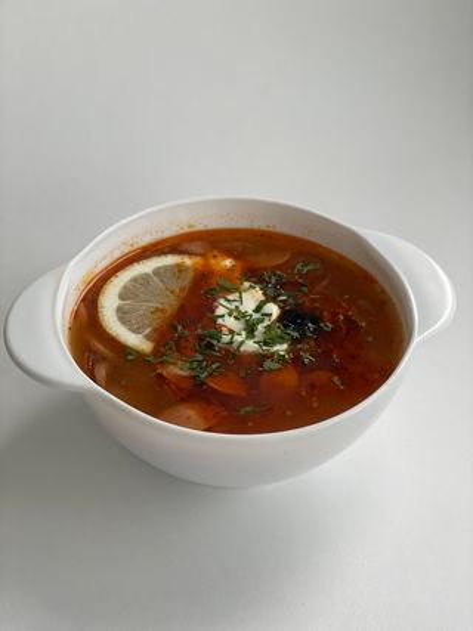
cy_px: 316
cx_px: 236
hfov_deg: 28.0
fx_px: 948
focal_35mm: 52
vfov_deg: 36.8
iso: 100
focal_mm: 6
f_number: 2
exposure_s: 1/122
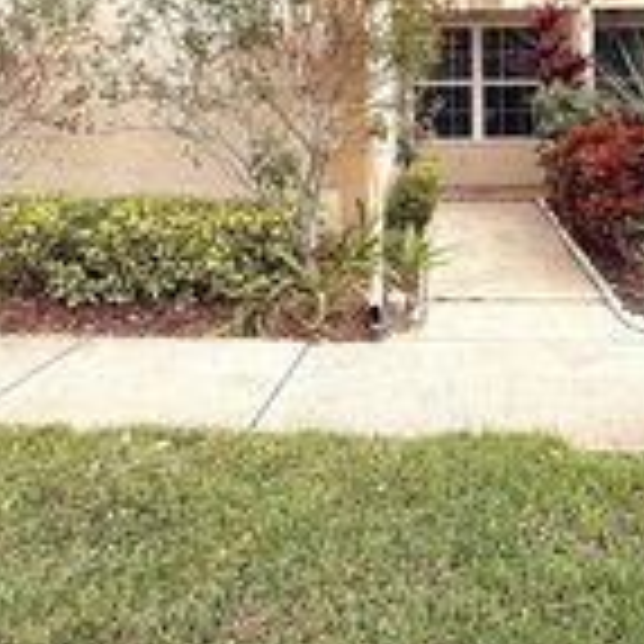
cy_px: 126
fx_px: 779
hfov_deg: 44.0
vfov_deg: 42.8
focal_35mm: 37
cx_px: 453
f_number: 2.2
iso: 64
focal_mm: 2.22
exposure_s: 1/1167
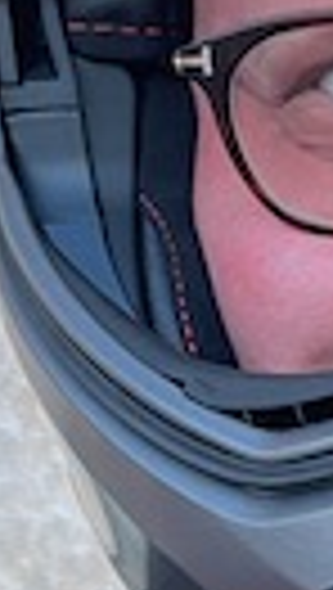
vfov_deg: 15.5
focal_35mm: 138
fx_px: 2159
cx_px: 562
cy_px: 369
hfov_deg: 8.5
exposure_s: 1/60
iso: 160
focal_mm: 5.7
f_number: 1.5
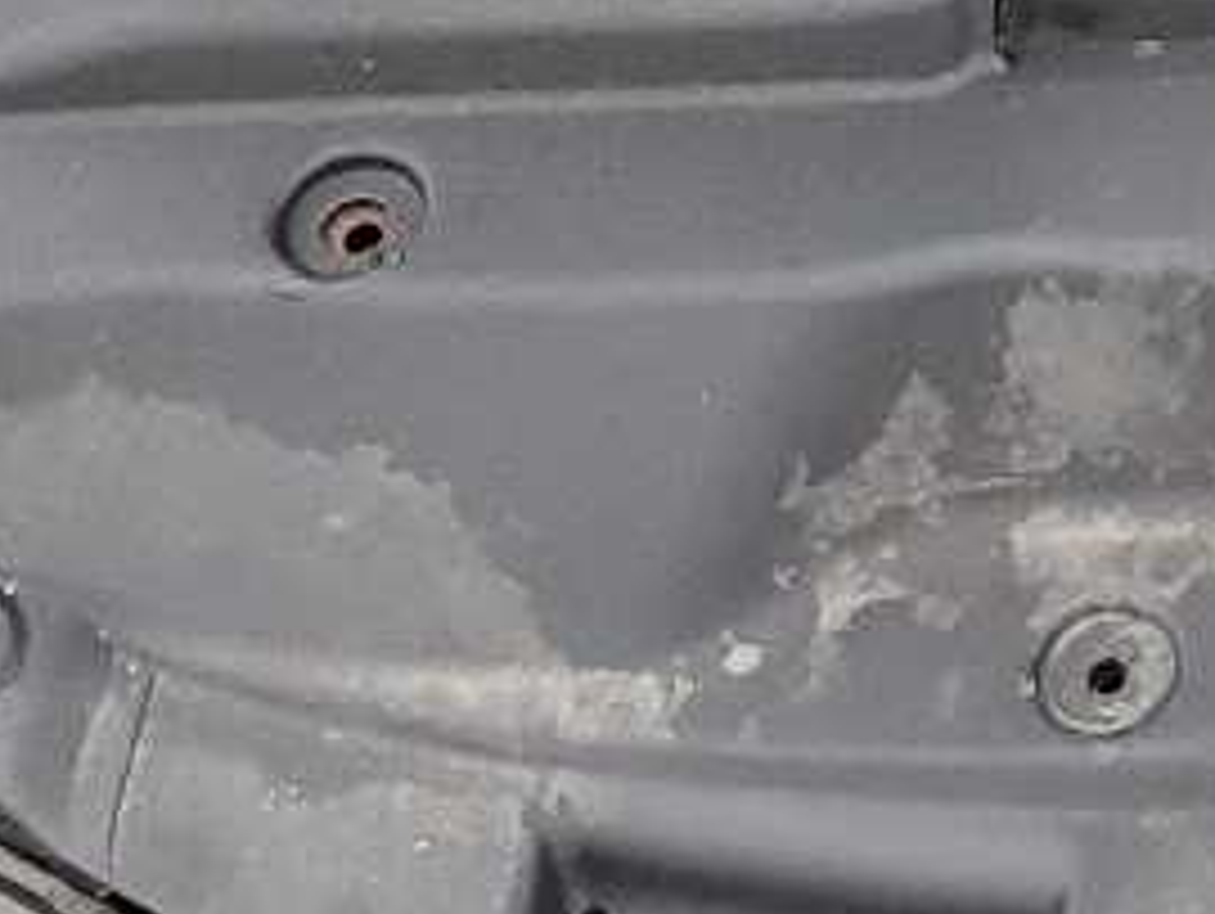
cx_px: 2070
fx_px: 5410
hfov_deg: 12.0
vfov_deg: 9.3
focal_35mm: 154
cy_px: -558
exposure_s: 1/120
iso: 85
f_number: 1.5
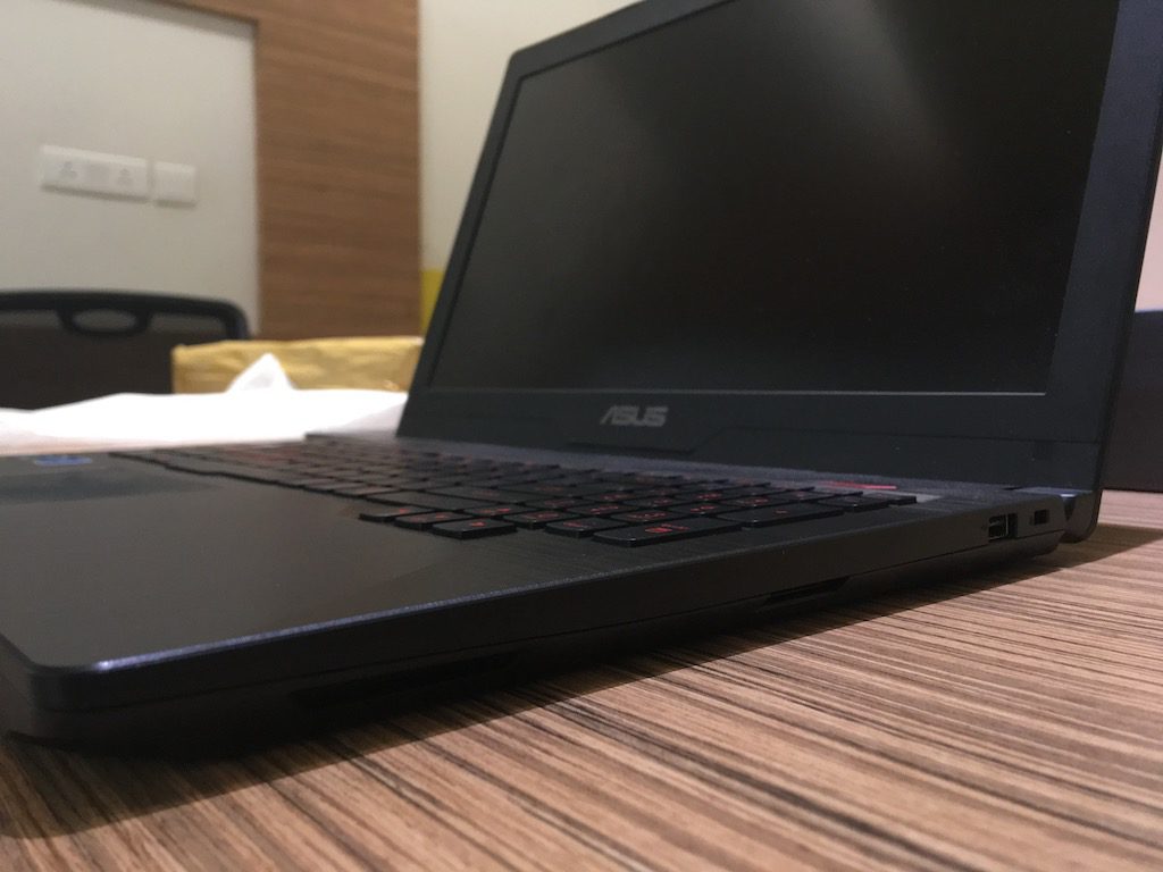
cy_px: 436
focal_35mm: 29
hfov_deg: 61.7
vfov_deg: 48.2
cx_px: 582
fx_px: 974
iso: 200
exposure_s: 1/33
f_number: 2.2
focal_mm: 4.15
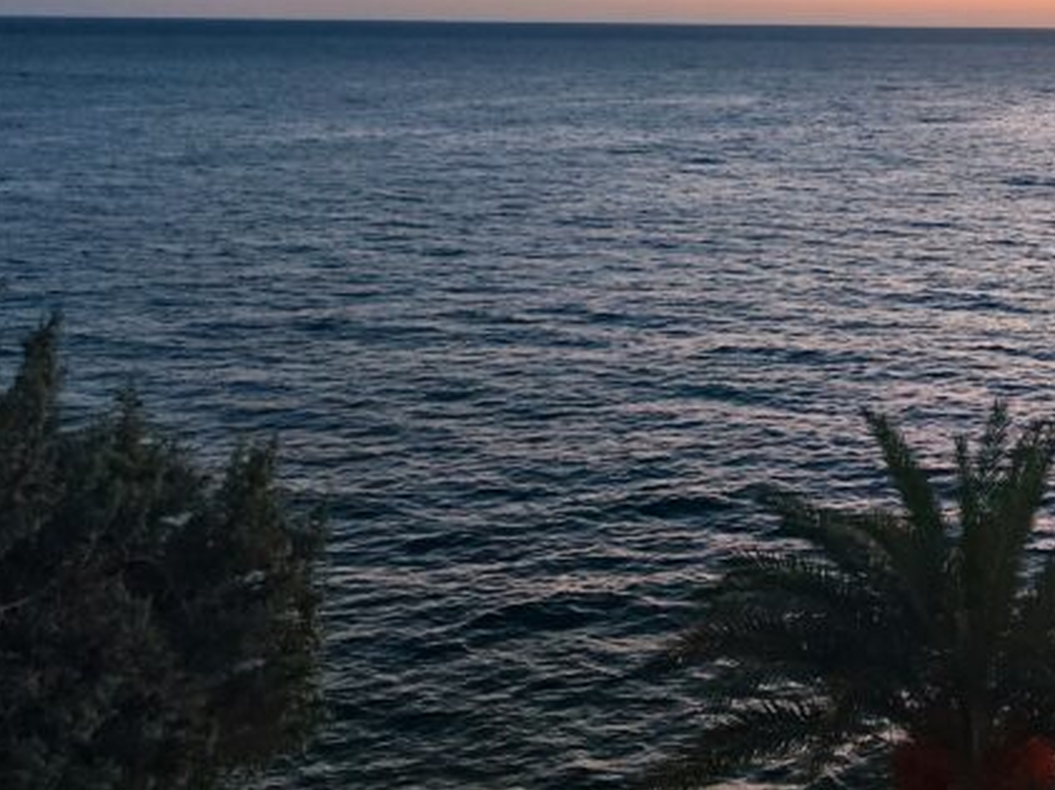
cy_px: 28
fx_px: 1705
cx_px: 1068
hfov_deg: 31.6
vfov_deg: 25.0
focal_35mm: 56
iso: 404
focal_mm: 7.01
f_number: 1.69
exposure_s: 1/100
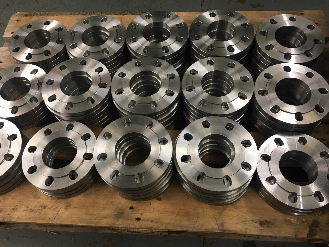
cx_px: 164
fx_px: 276
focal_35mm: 29
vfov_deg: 48.2
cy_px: 124
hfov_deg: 61.7
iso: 125
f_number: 2.2
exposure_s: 1/33
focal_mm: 4.15
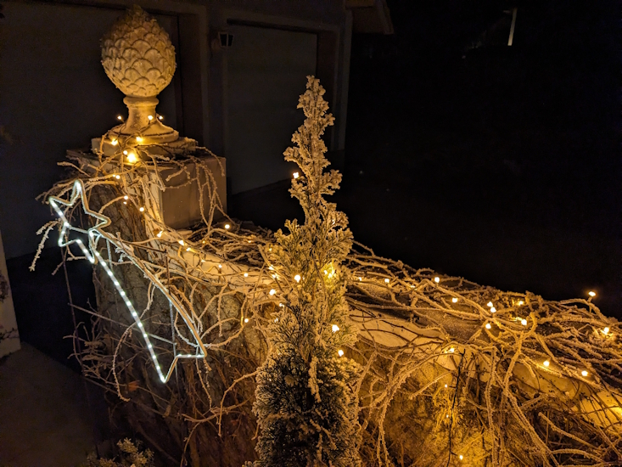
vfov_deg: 51.4
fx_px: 485
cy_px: 234
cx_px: 311
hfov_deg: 65.3
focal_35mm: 27
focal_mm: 4.38
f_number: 1.73
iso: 211
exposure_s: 1/25
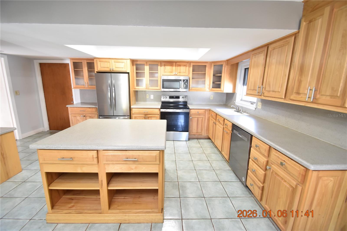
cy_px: 116
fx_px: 145
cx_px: 174
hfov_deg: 100.4
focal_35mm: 15
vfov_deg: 77.3
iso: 800
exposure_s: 1/20
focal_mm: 10
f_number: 3.5
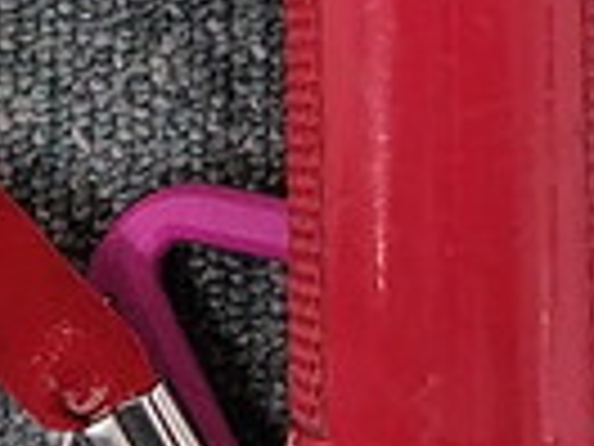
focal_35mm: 131
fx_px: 2248
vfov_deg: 11.0
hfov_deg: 15.0
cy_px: -140
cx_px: 392
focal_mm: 3.46
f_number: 2.2
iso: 466
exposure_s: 1/30
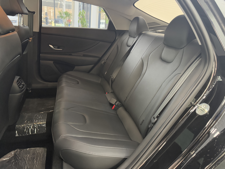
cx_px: 112
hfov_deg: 71.6
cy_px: 84
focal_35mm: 24
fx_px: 156
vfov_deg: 56.8
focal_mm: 6.76
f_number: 1.78
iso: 1000
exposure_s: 1/40
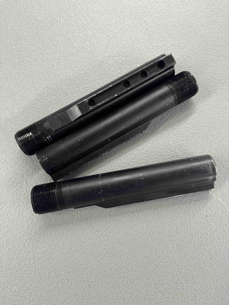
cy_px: 152
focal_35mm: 24
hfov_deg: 56.8
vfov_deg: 71.6
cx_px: 114
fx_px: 212
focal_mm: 6.76
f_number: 1.78
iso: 160
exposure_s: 1/60
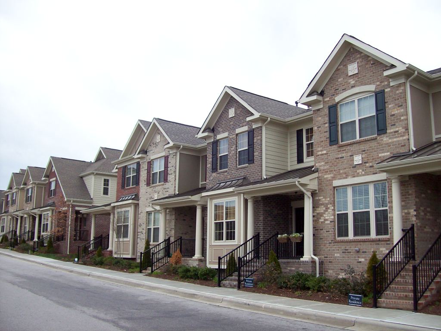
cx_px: 220
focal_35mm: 36
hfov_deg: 51.4
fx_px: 459
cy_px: 166
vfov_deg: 39.7
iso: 80
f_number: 2.7
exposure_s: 1/240
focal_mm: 6
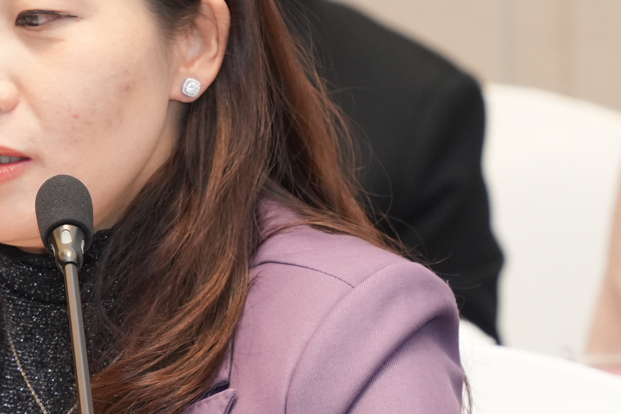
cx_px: -79
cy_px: 261
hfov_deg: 3.8
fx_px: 9401
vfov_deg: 2.5
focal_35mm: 545
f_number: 5.6
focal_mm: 161
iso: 2000
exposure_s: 1/80
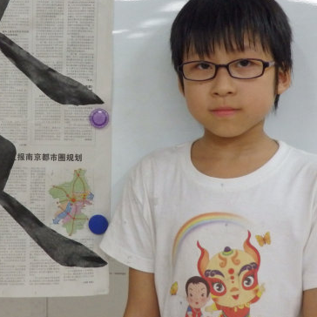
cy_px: 102
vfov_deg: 21.0
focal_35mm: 82
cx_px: 95
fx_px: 850
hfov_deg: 21.0
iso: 800
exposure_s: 1/60
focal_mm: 8.9
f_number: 4
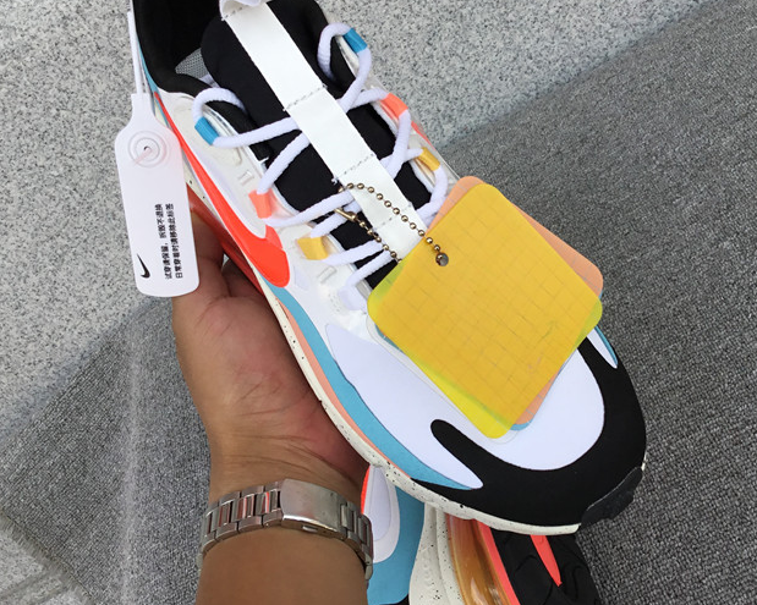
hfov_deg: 41.7
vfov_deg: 34.1
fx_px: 986
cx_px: 470
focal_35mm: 44
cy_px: 249
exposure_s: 1/443
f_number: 2.4
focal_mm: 3.3
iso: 25
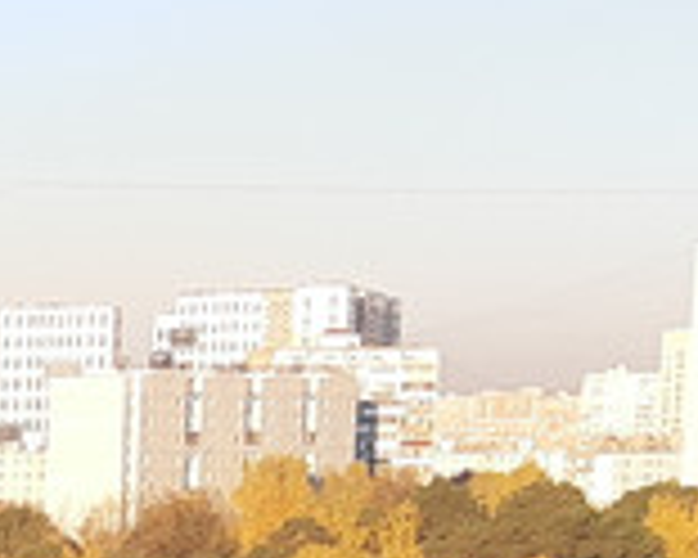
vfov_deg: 8.3
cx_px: -705
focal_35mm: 175
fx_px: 3615
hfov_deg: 10.2
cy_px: 1233
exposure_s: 1/660
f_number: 1.7
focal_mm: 3.93
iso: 40
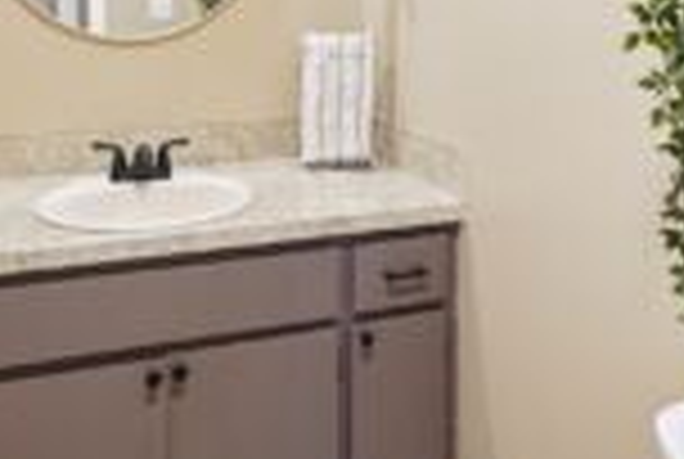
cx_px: 351
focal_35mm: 42
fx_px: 800
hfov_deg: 46.3
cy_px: -25
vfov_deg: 29.4
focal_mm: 16
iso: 400
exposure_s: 1/6
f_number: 8
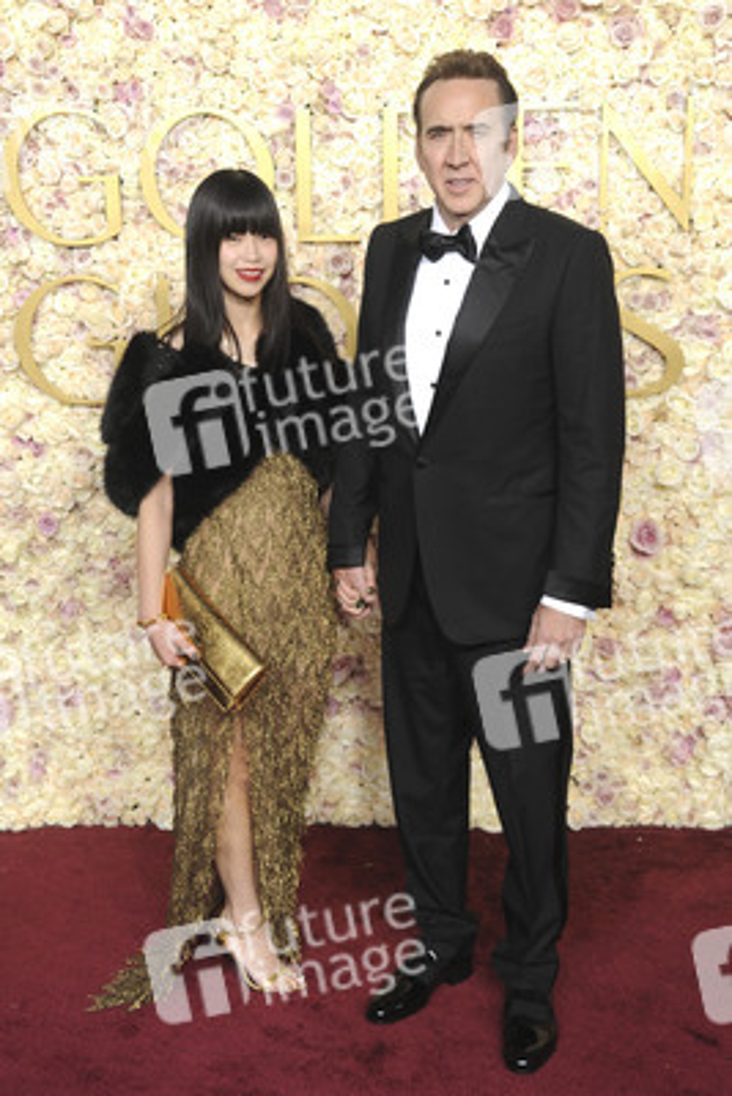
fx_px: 1706
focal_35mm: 56
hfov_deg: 24.2
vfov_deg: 35.6
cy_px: 548
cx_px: 366
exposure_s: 1/250
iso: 1000
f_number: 11
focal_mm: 56
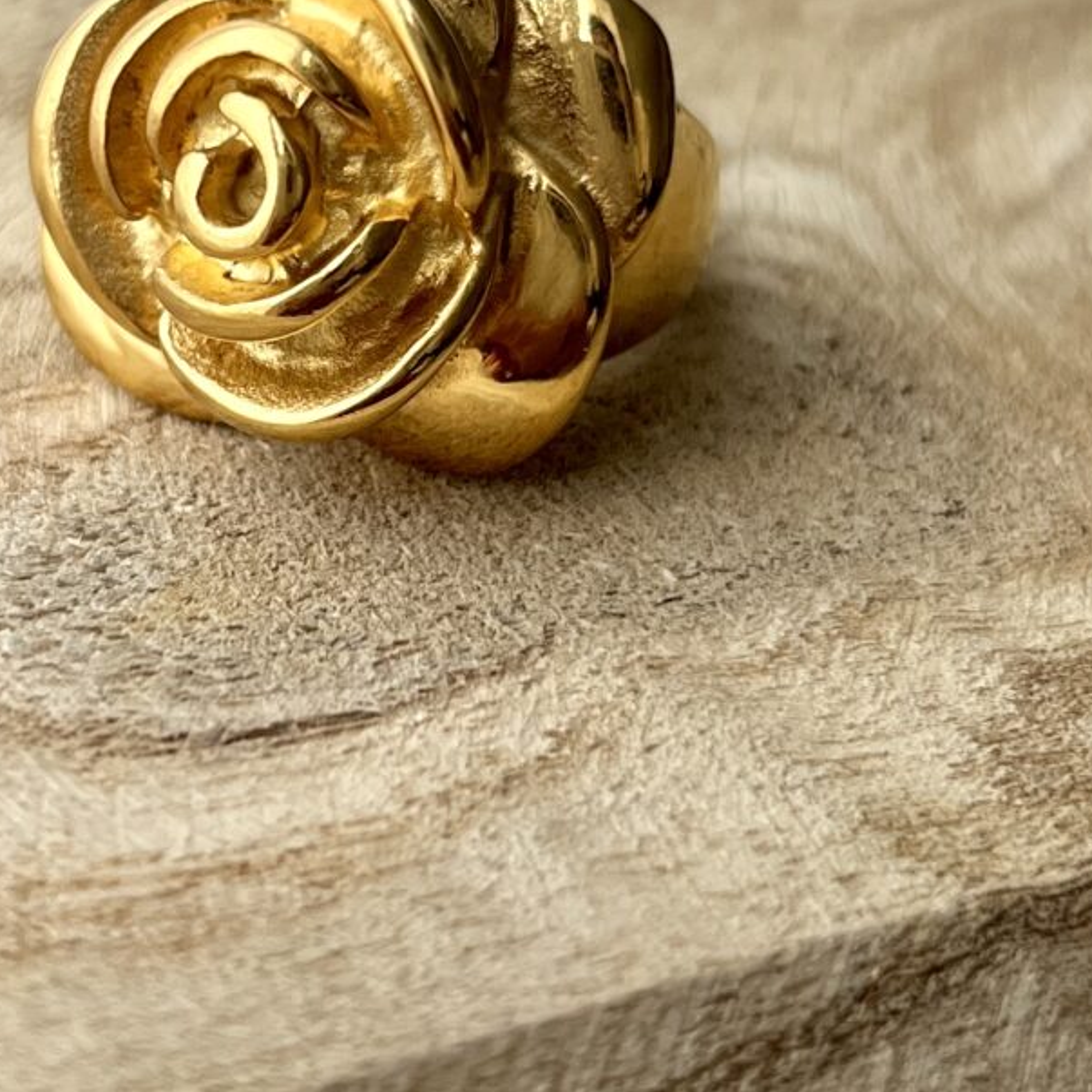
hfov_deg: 42.7
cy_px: 196
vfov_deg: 40.8
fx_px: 1392
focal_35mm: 39
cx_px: 451
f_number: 1.5
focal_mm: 5.7
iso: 125
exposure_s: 1/121
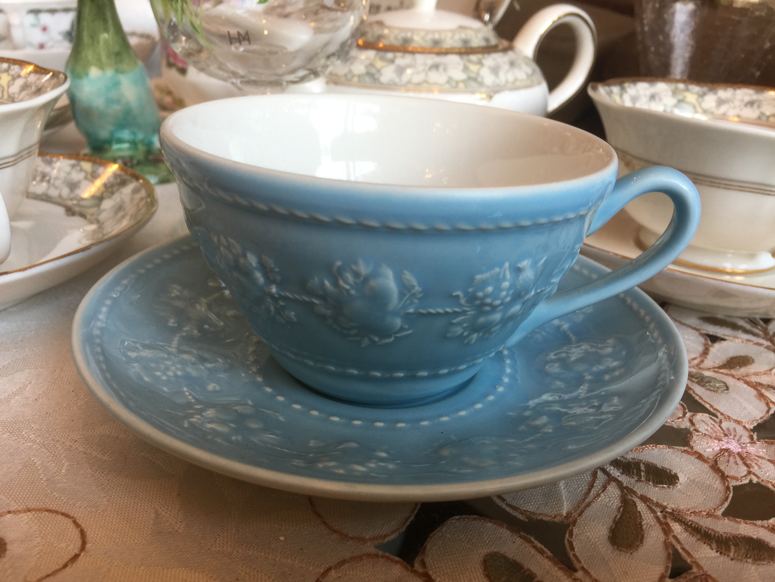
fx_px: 649
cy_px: 291
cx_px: 388
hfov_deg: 61.7
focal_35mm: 29
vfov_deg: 48.2
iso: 32
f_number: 2.2
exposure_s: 1/33
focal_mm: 4.15
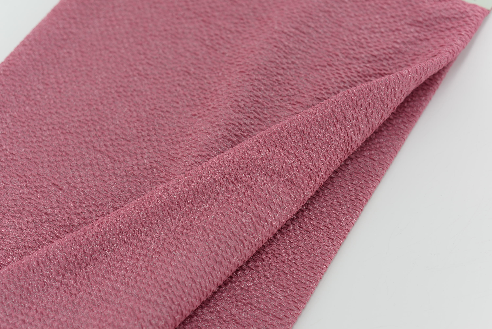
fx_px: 684
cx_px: 246
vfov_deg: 27.0
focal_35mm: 50
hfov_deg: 39.6
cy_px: 164
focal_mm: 50
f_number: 4
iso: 100
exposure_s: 1/125
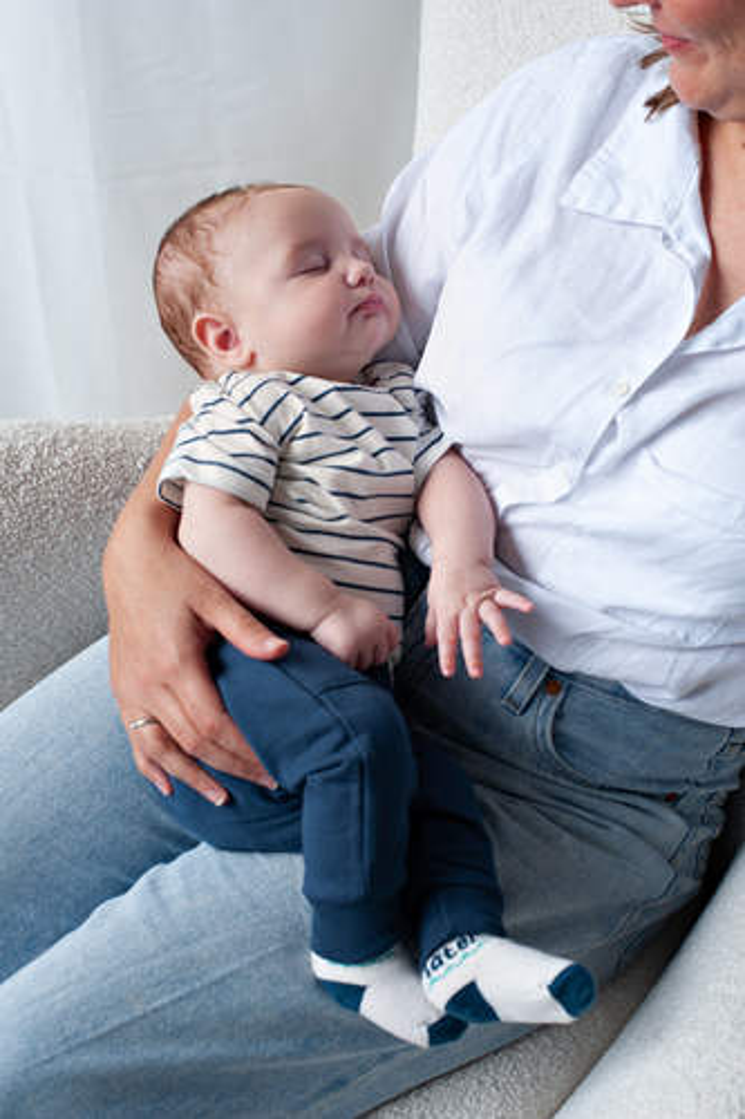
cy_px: 560
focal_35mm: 50
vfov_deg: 39.6
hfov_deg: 27.0
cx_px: 372
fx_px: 1553
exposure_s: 1/125
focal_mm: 50
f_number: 7.1
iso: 400
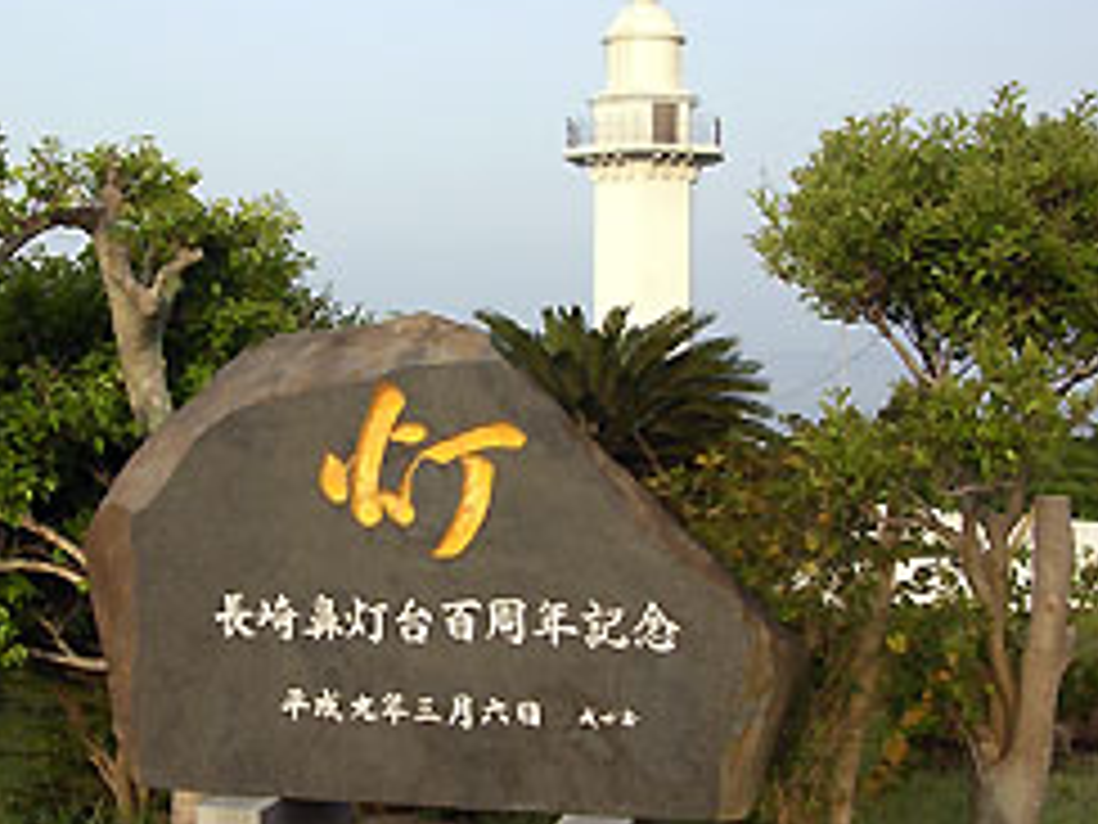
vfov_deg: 26.1
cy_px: 401
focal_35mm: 56
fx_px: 1776
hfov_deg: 34.0
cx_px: 364
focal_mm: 5.8
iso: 100
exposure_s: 1/412
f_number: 2.8
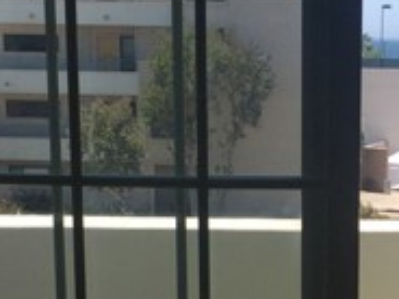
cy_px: 249
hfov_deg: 19.2
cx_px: 338
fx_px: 1164
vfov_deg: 14.5
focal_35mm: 101
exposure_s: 1/1041
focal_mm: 4.15
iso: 32
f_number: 2.2
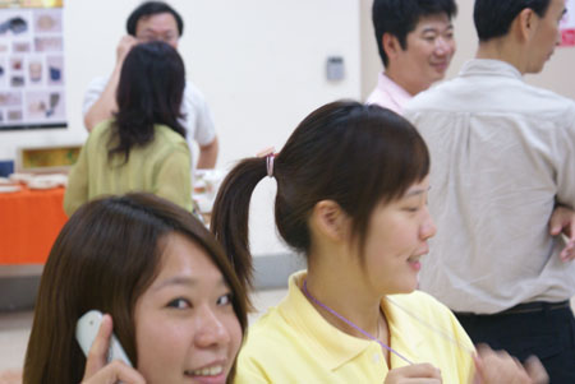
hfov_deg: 22.6
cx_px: 288
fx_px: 1439
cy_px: 192
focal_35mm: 90
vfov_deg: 15.2
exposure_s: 1/25
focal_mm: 60
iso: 400
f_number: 5.6
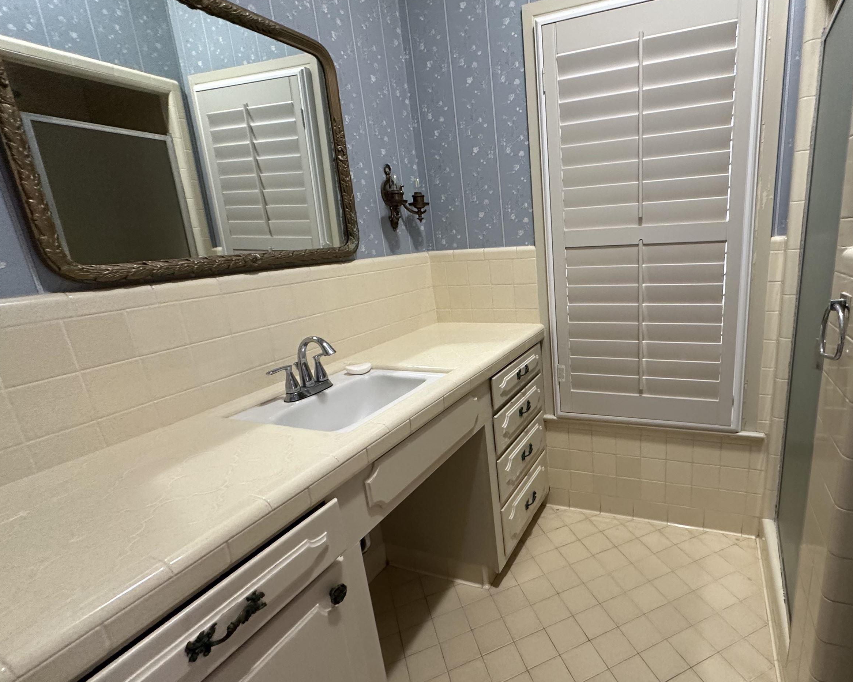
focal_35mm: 18
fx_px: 454
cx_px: 534
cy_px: 358
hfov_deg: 84.7
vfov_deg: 73.8
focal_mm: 2.22
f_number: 2.2
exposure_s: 1/60
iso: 250
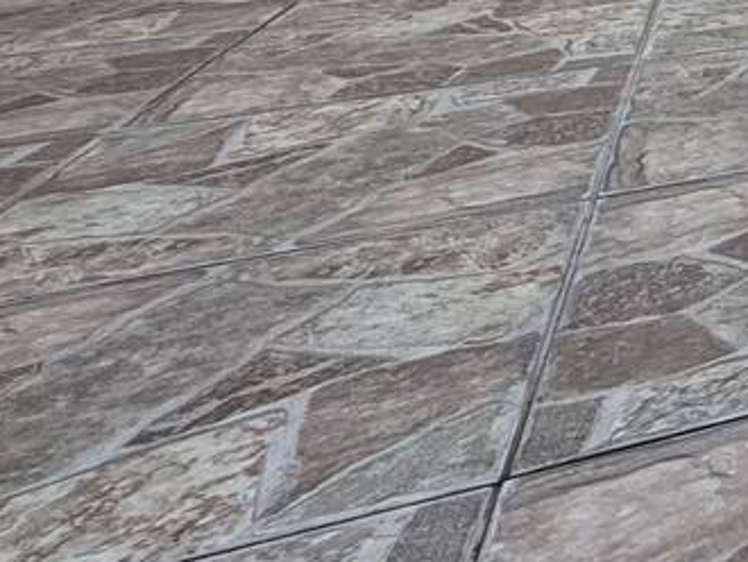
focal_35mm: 61
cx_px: 1501
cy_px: -224
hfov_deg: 19.0
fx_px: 1319
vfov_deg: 21.2
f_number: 2.2
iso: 40
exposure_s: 1/337
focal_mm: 2.22
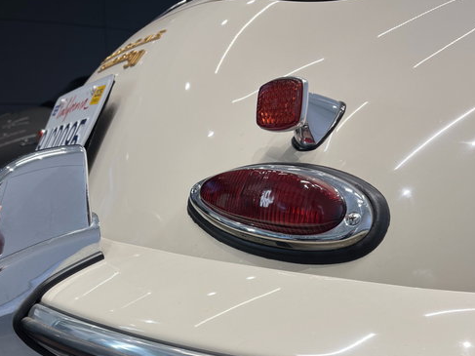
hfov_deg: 45.7
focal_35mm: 41
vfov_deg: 34.2
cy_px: 277
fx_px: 562
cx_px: 215
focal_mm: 5.1
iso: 32
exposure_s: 1/120
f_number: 1.6
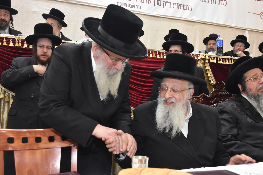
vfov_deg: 36.9
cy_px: 88
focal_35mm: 36
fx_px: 263
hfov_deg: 53.1
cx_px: 132
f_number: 6.3
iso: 1600
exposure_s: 1/100
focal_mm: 24
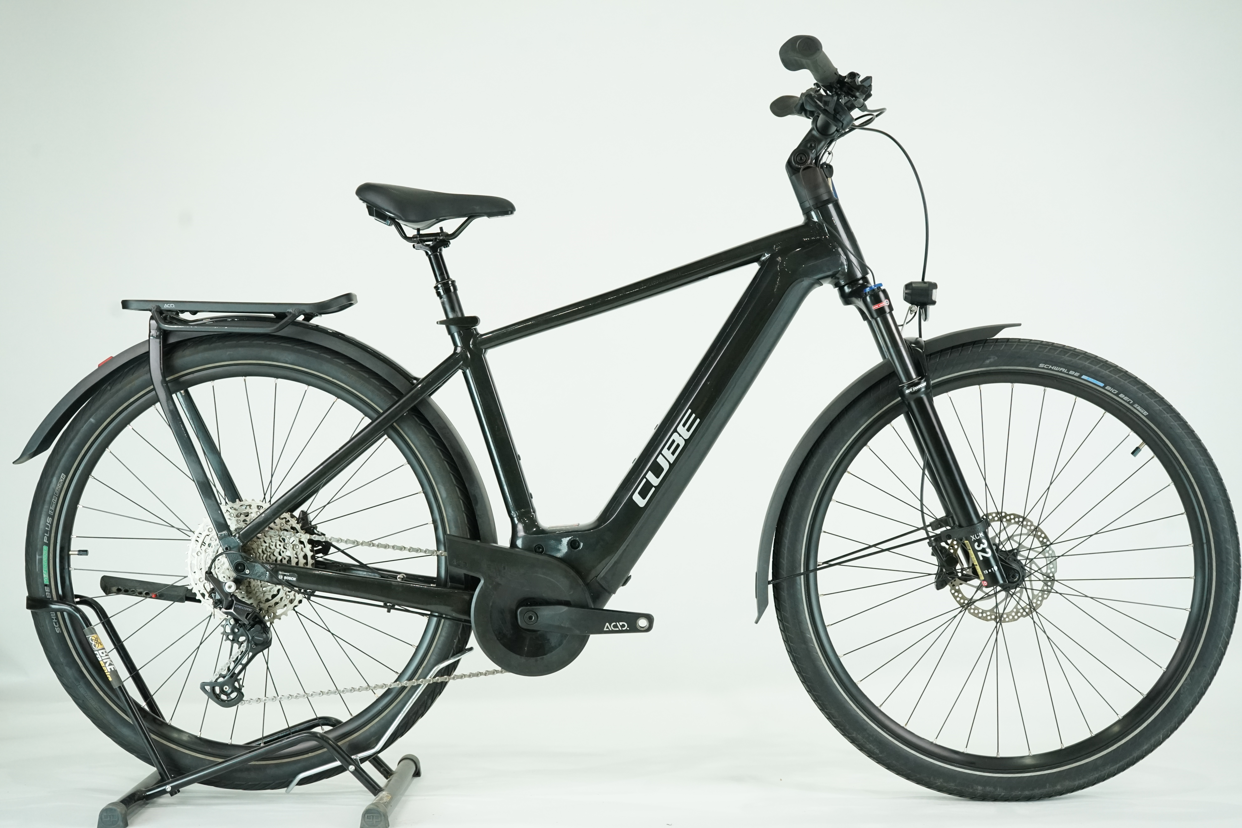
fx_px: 1828
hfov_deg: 37.5
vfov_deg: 25.5
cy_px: 414
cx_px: 621
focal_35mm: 53
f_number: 6.3
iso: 2500
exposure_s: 1/200
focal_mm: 53
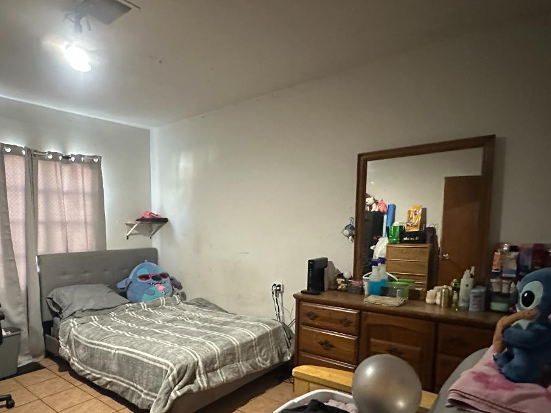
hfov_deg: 72.2
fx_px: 366
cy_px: 260
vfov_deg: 58.1
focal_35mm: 23
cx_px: 194
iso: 1000
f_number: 2.2
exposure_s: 1/50
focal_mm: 2.22
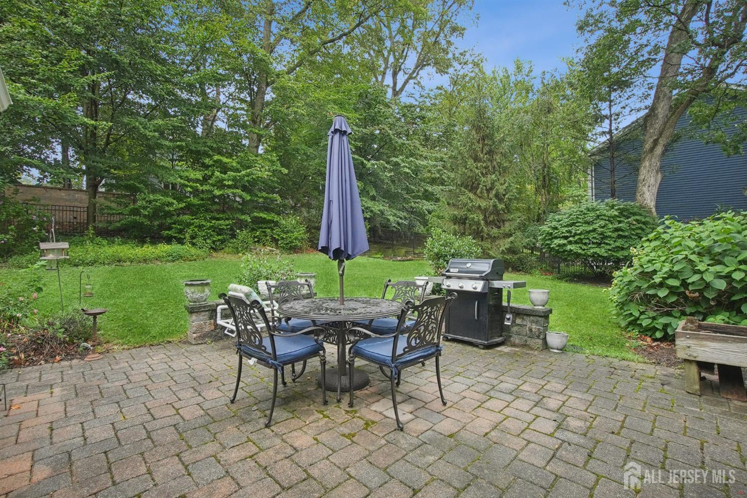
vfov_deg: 77.3
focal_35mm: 15
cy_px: 249
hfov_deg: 100.4
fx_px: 311
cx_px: 374
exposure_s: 1/100
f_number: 9
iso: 640
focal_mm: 10
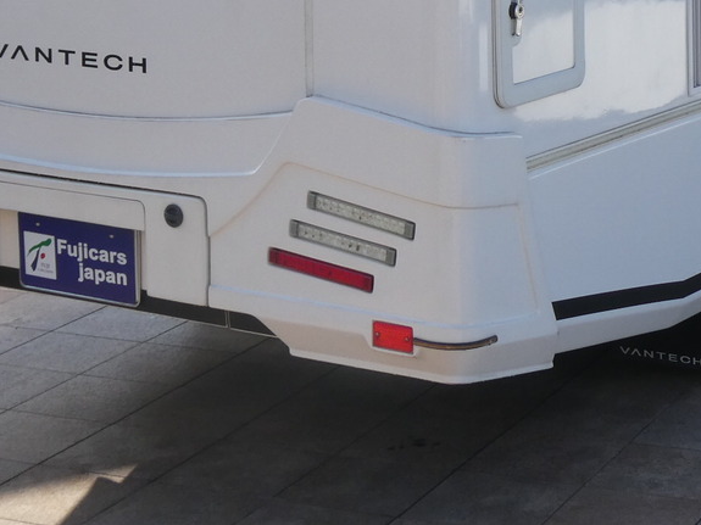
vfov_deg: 13.7
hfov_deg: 19.0
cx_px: 466
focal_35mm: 103
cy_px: -205
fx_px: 2085
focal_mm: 6.7
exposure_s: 1/320
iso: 80
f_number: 3.7
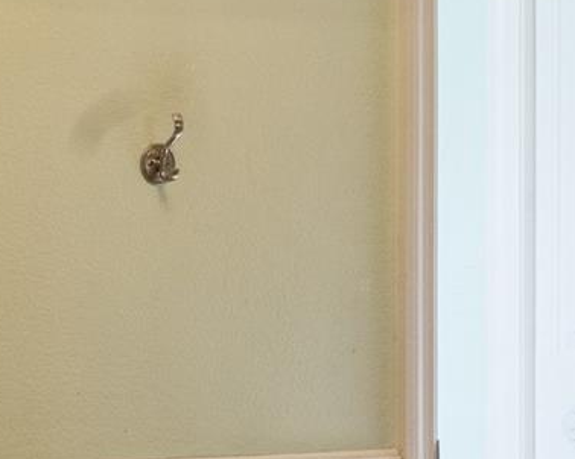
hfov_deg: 11.9
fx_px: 2616
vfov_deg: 10.0
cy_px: 254
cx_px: -339
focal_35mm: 154
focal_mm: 38.7
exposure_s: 1/160
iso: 1250
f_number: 6.3
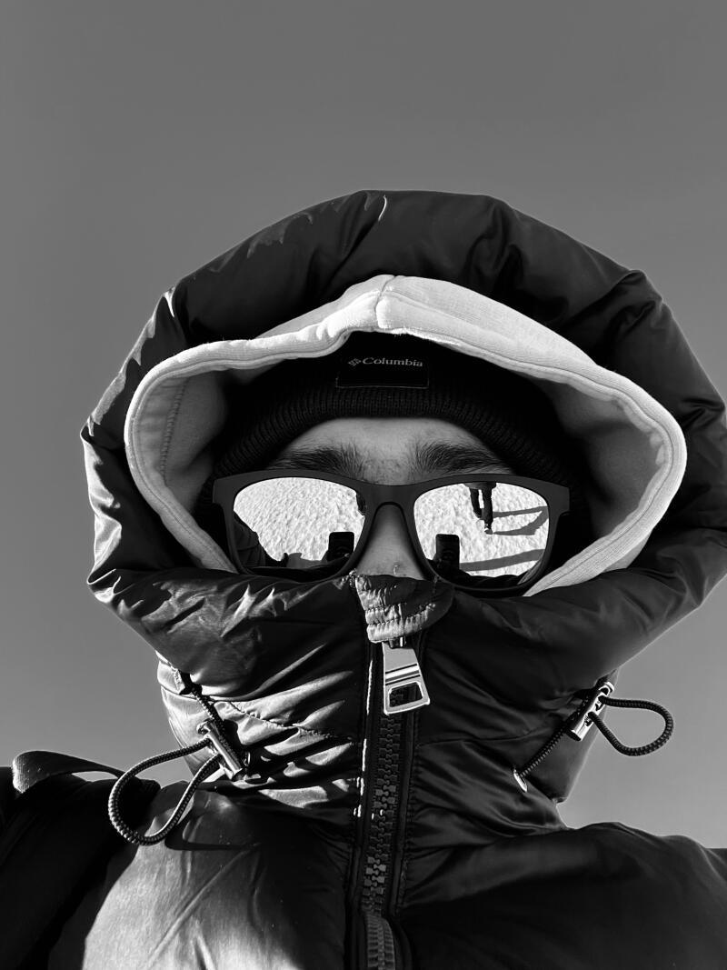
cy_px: 485
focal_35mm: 30
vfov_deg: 60.0
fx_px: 840
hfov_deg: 46.8
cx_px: 364
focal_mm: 2.71
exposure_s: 1/248
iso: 25
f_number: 2.2
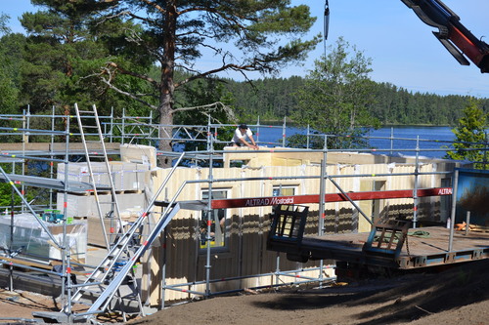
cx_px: 244
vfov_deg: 16.5
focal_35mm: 82
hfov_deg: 24.6
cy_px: 162
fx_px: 1120
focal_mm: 55
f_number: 8
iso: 100
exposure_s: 1/250
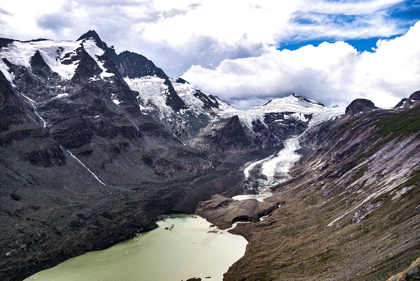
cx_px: 210
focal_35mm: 28
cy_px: 140
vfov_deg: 46.4
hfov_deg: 65.5
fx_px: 327
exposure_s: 1/800
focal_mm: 28
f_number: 5.6
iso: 200
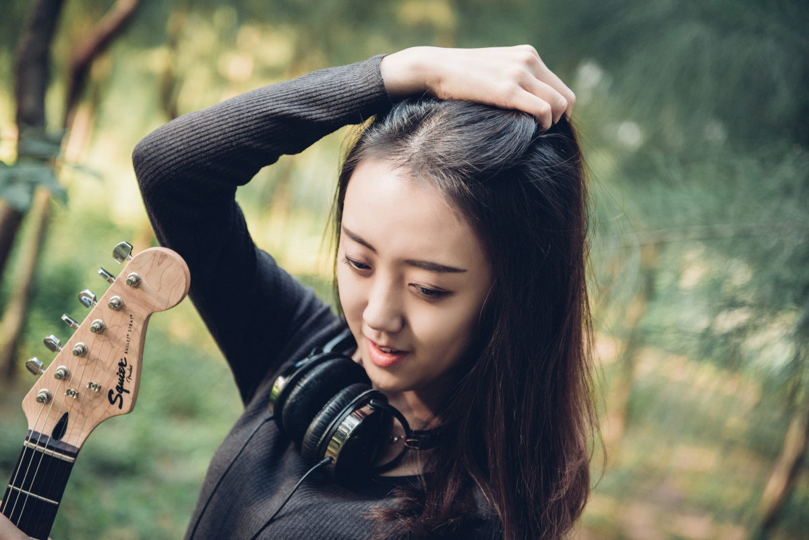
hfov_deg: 33.4
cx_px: 404
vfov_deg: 22.6
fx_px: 1349
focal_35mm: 60
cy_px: 270
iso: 320
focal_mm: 60
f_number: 2.8
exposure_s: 1/160
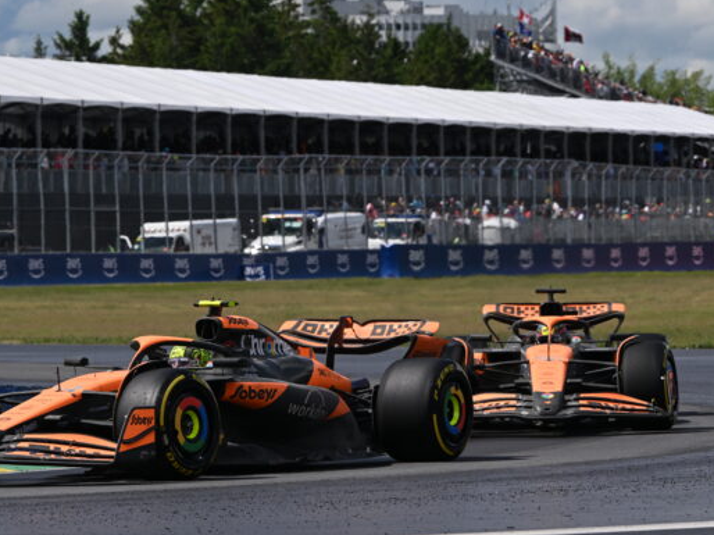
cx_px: 218
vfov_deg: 5.6
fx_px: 5484
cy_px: 214
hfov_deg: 7.4
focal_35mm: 266
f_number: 9
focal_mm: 185
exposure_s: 1/1600
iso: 400
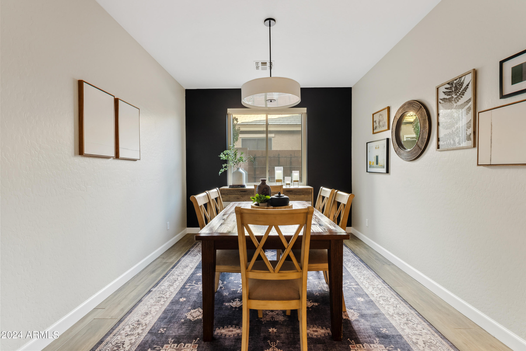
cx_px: 263
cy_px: 176
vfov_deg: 73.8
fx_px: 234
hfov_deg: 96.7
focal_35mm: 16
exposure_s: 3.2
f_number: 8
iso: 100
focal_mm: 16
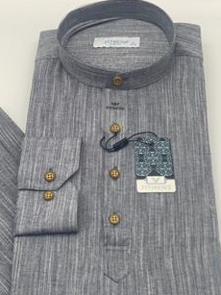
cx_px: 98
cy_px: 179
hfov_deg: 21.0
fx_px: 596
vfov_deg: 27.7
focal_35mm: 70
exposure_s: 1/190
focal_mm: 6
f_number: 2
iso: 25
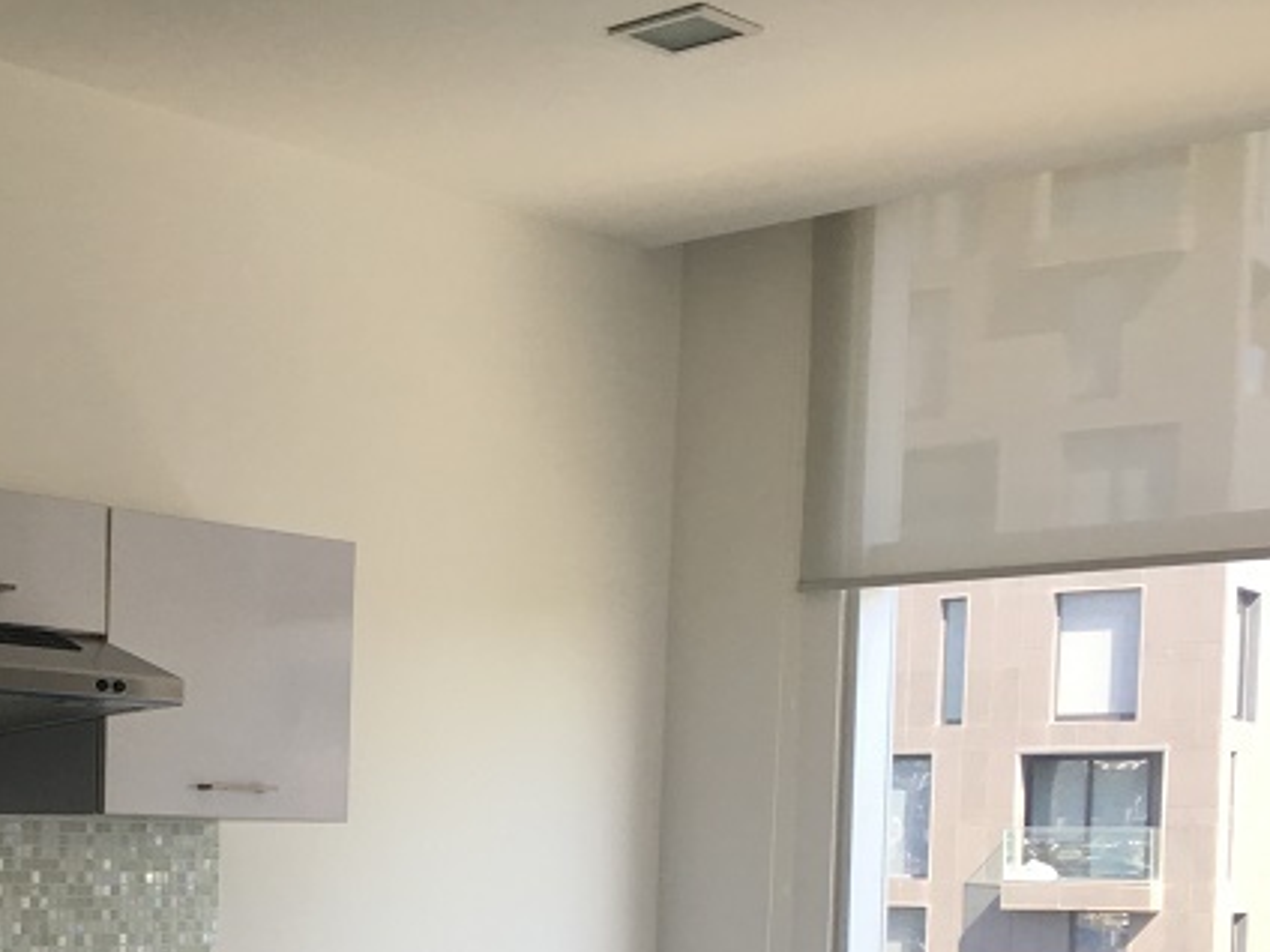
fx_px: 2568
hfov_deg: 26.3
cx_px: -12
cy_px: 973
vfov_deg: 20.3
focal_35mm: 70
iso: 32
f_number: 2.2
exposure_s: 1/60
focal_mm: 4.15
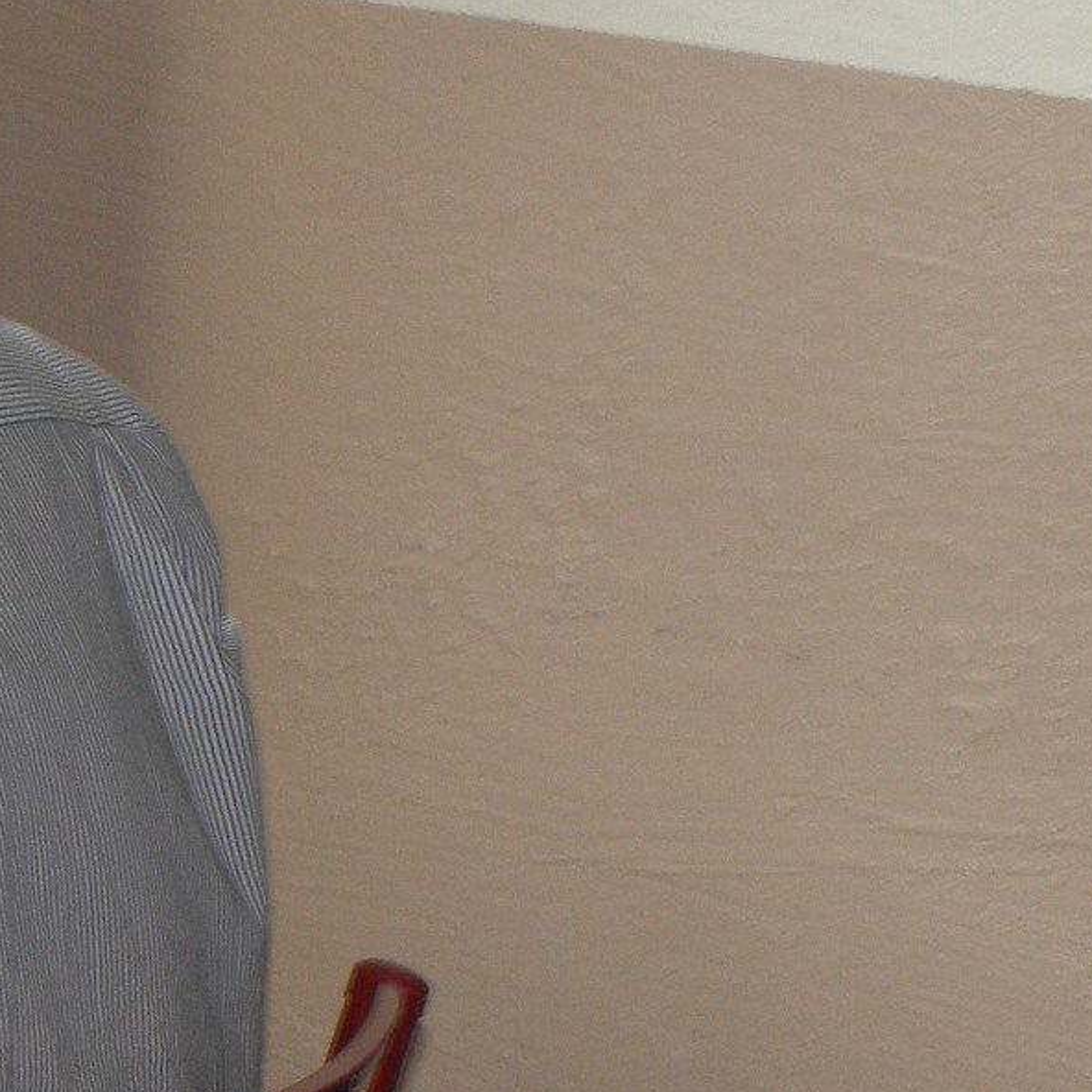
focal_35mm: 312
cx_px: -594
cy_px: 524
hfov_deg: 5.6
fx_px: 11135
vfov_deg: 5.6
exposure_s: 1/100
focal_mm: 18.29
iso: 160
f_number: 4.2
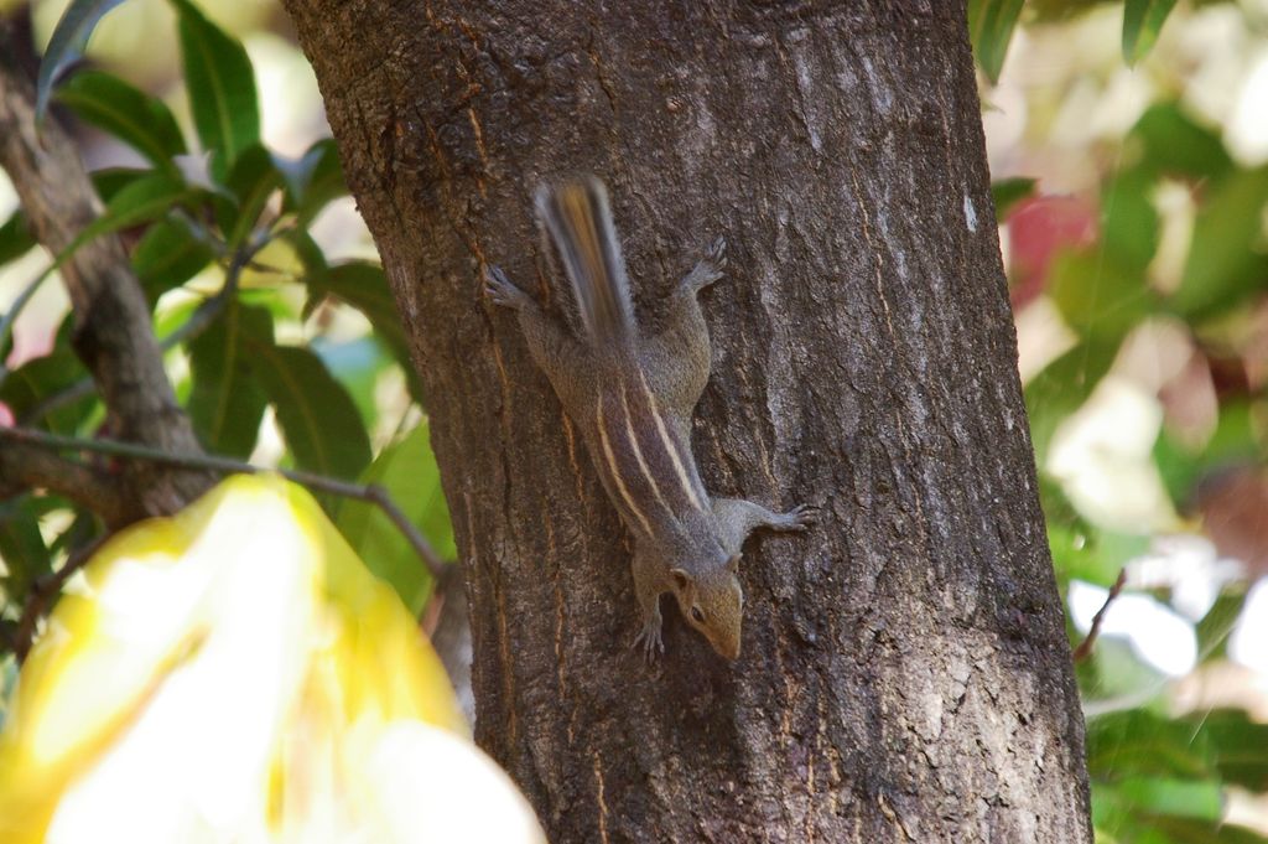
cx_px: 634
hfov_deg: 4.4
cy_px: 422
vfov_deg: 3.0
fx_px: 16365
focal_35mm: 465
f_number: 6.7
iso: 400
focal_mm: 310
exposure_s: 1/100
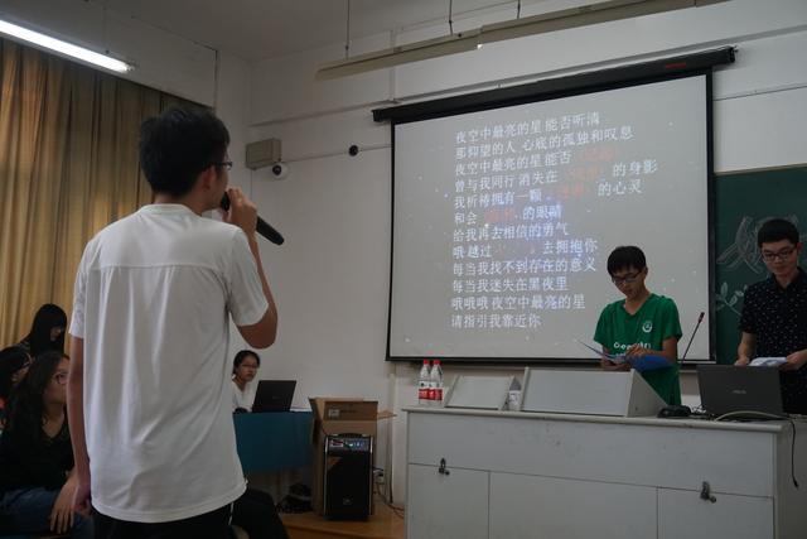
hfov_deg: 46.4
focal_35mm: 42
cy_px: 270
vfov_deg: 31.9
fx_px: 942
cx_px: 404
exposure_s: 1/160
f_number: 4.5
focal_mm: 28
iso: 800
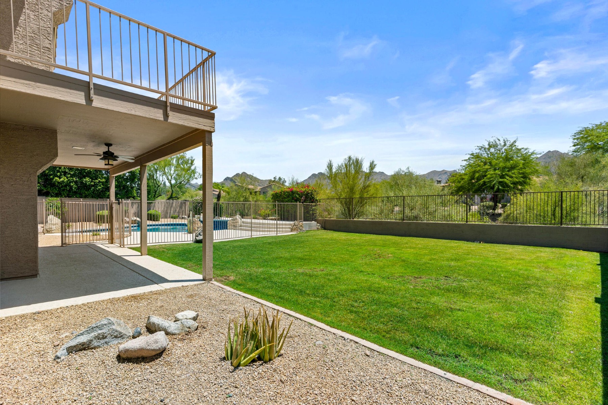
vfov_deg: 70.4
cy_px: 202
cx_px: 304
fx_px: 287
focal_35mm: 17
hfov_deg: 93.3
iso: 250
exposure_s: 1/160
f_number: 9
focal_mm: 17
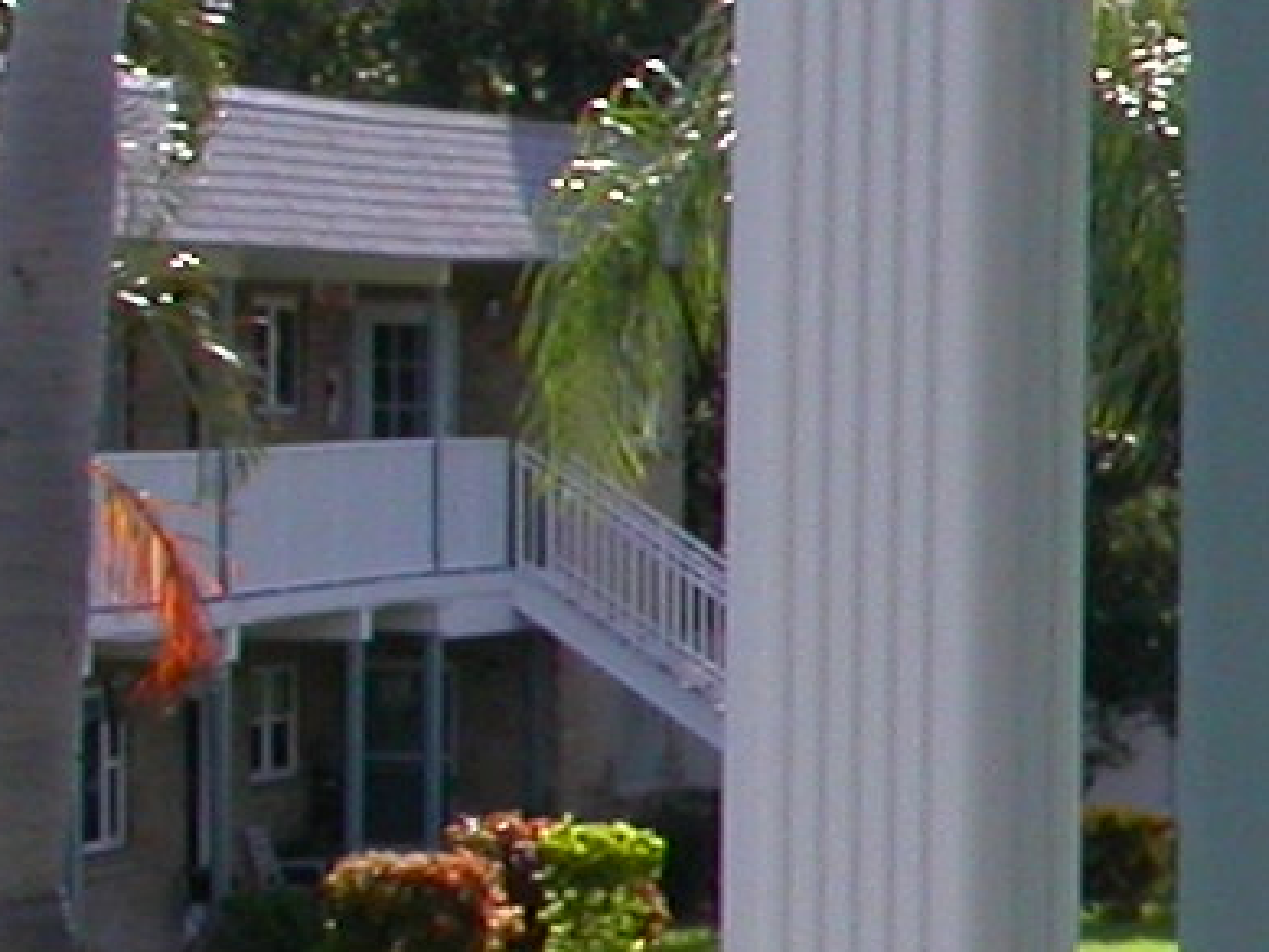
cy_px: 642
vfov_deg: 6.7
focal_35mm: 222
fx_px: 8141
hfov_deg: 8.0
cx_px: 3324
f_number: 6.7
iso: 100
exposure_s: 1/230
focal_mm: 7.85
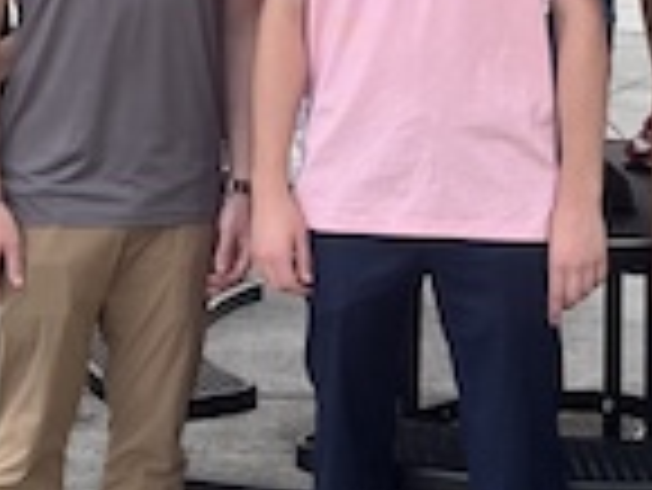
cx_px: 396
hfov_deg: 17.1
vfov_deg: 12.0
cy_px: -342
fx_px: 2168
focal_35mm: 115
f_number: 1.6
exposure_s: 1/122
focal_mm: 5.1
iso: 100
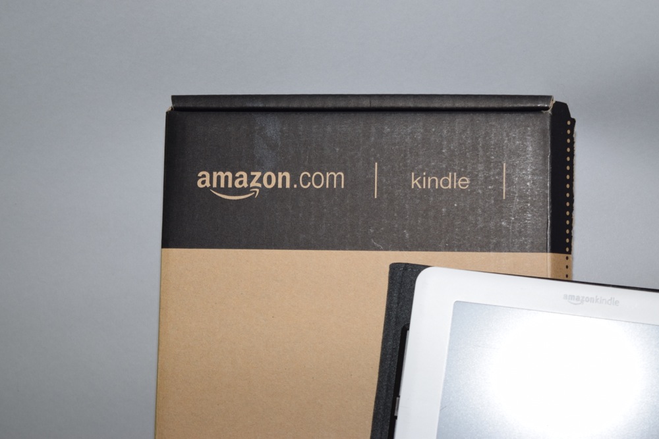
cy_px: 220
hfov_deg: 24.6
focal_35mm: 82
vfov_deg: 16.6
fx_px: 1510
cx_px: 330
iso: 400
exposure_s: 1/60
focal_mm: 55
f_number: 5.6
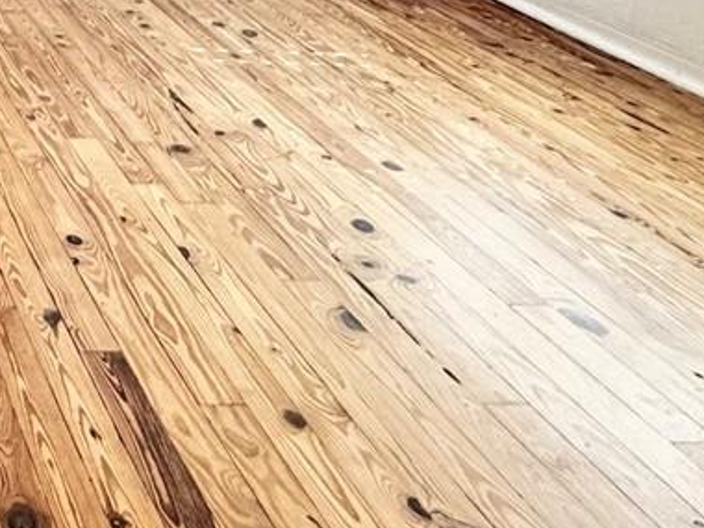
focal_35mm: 59
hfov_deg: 26.5
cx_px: -261
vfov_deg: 21.4
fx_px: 1200
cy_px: -230
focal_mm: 2.22
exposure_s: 1/120
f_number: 2.2
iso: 160
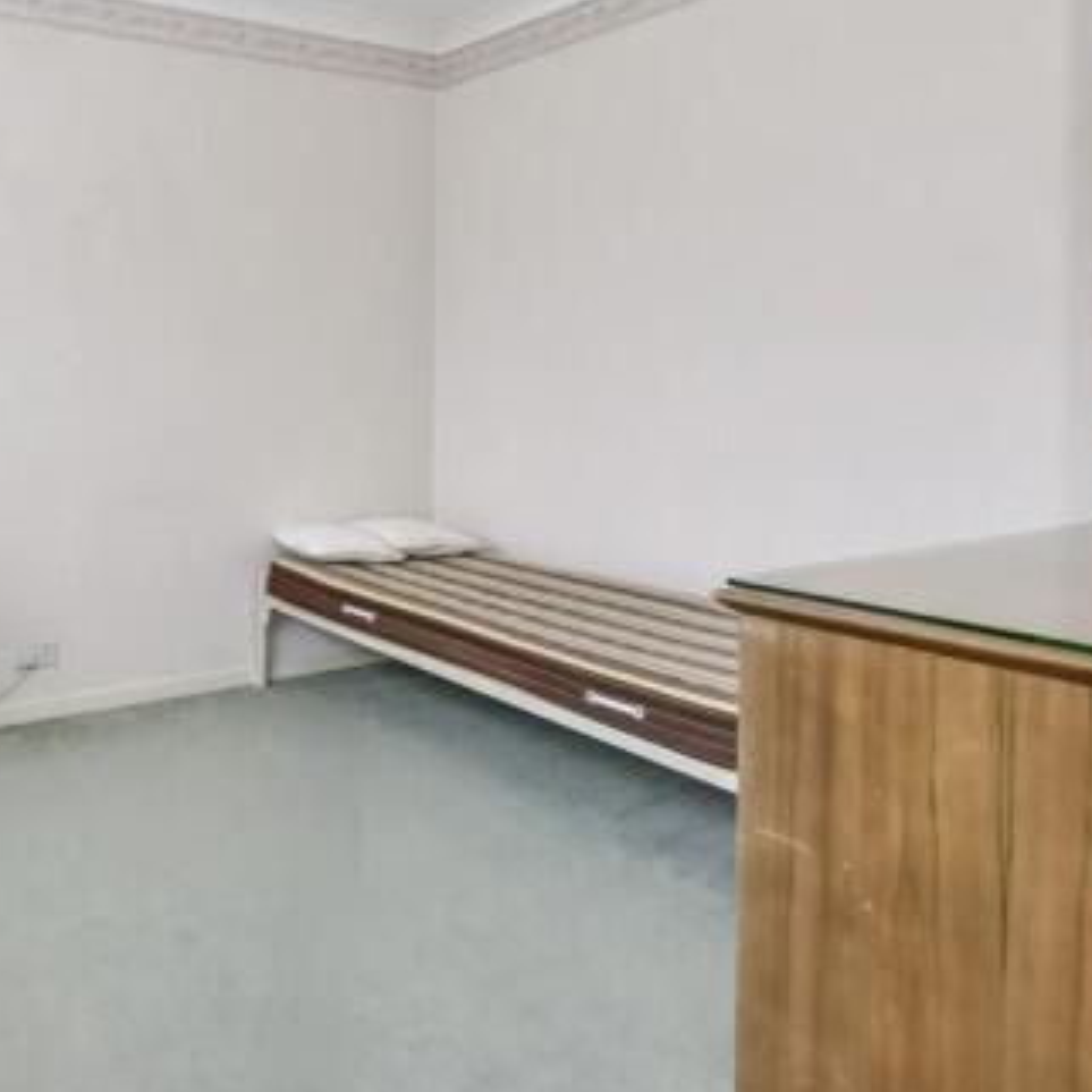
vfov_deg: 59.8
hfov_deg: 54.1
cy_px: 379
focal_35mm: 26
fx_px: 928
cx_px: 134
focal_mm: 10
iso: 640
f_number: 8
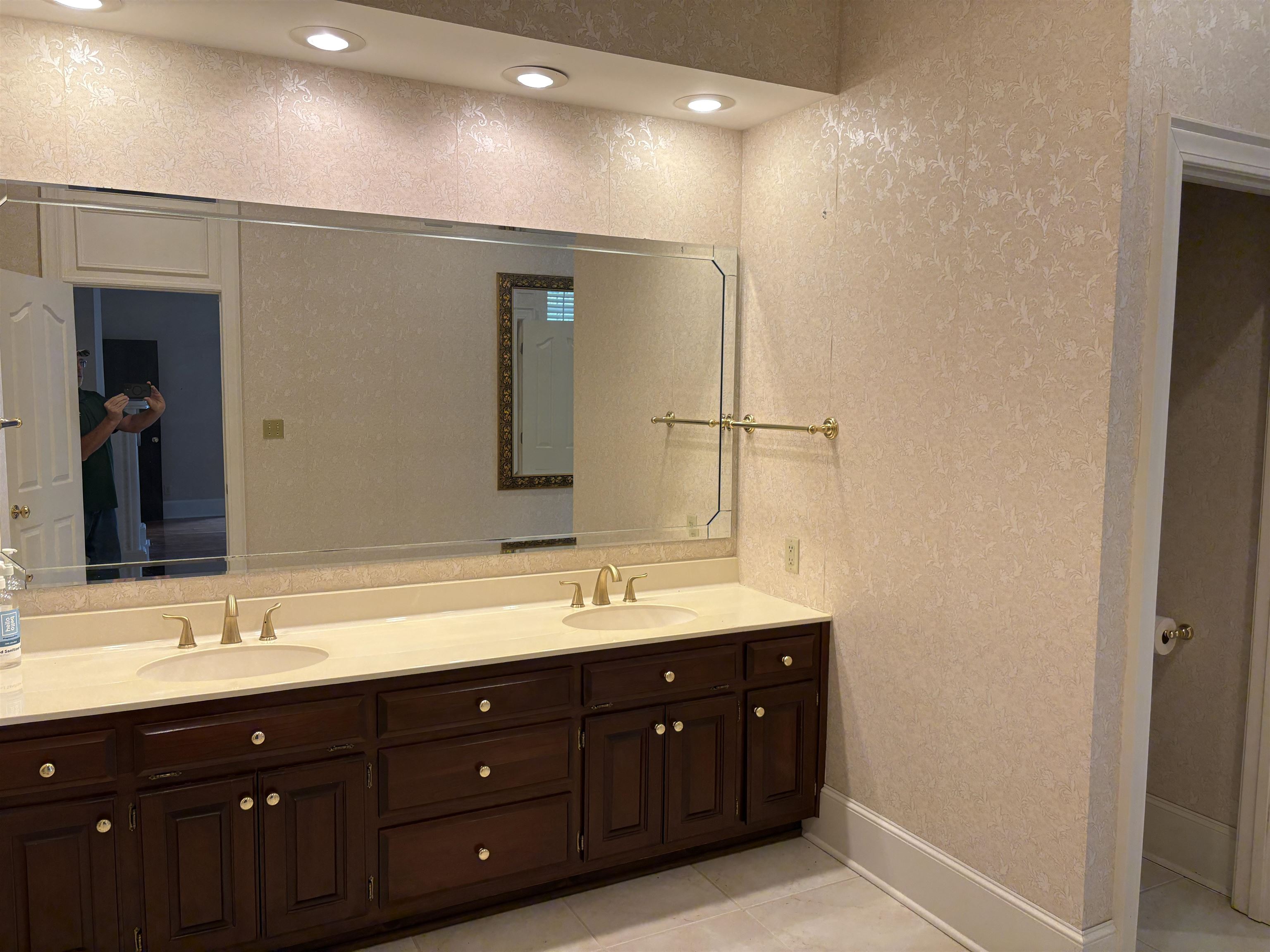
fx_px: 954
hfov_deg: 67.3
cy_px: 476
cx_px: 635
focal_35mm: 26
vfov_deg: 53.1
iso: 100
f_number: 1.6
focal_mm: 5.96
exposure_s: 1/120
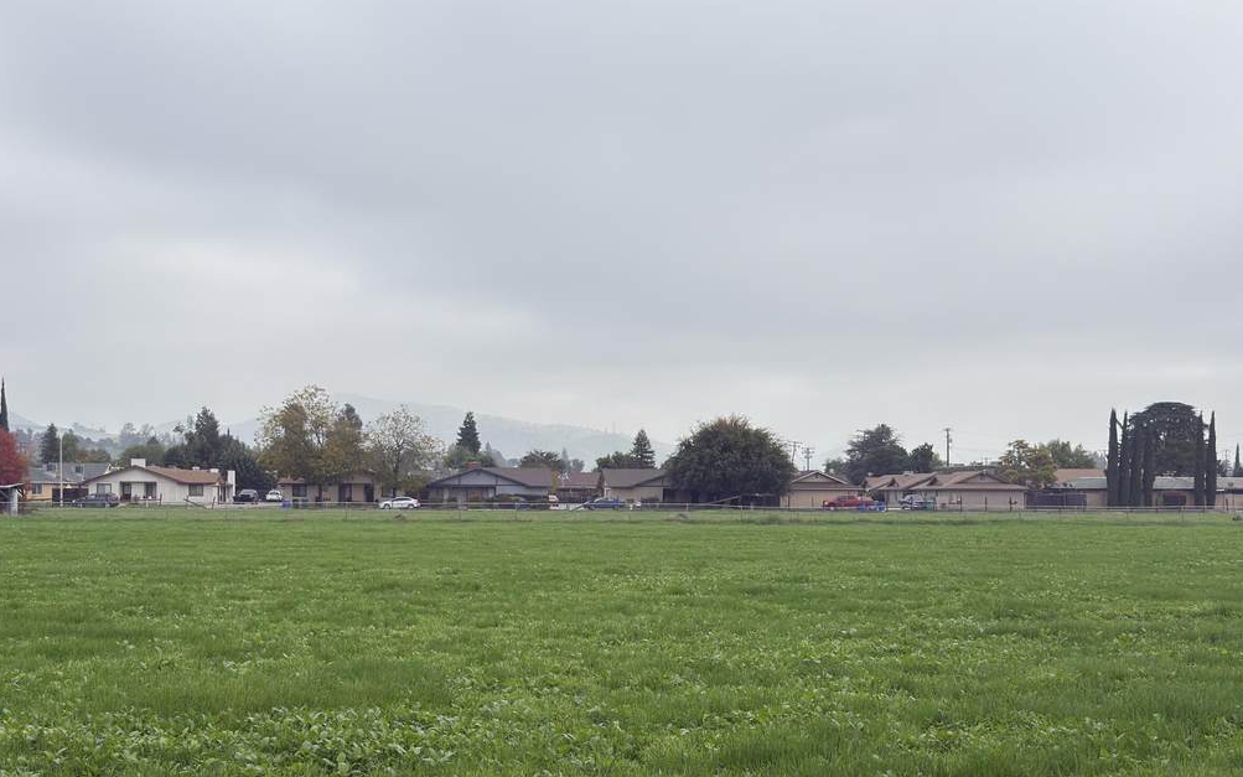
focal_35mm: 46
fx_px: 1558
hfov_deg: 43.3
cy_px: 511
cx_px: 522
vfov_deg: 27.8
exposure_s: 1/3135
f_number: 1.78
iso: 80
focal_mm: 6.76
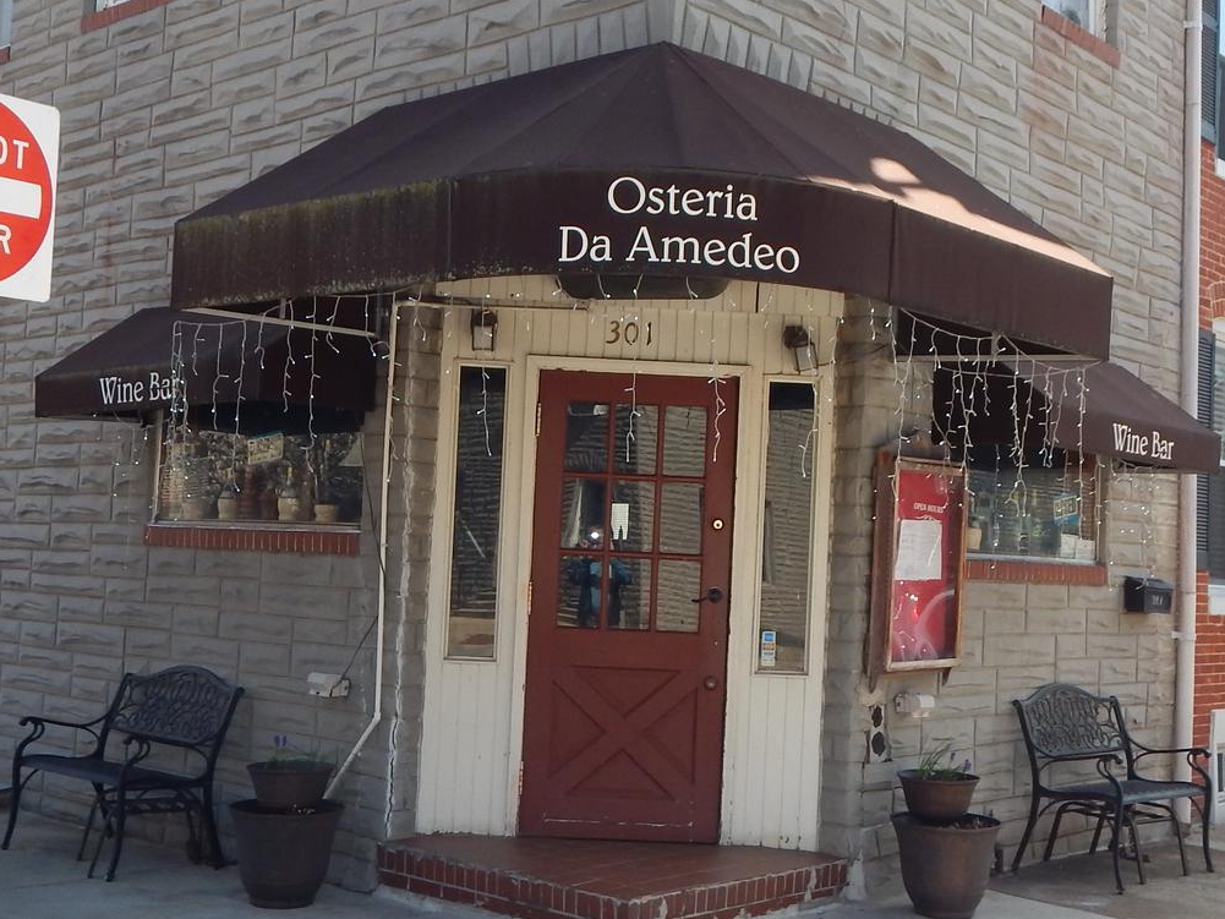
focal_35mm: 45
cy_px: 428
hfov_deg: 42.1
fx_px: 1593
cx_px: 649
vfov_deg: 32.2
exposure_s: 1/640
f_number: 3
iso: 125
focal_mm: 4
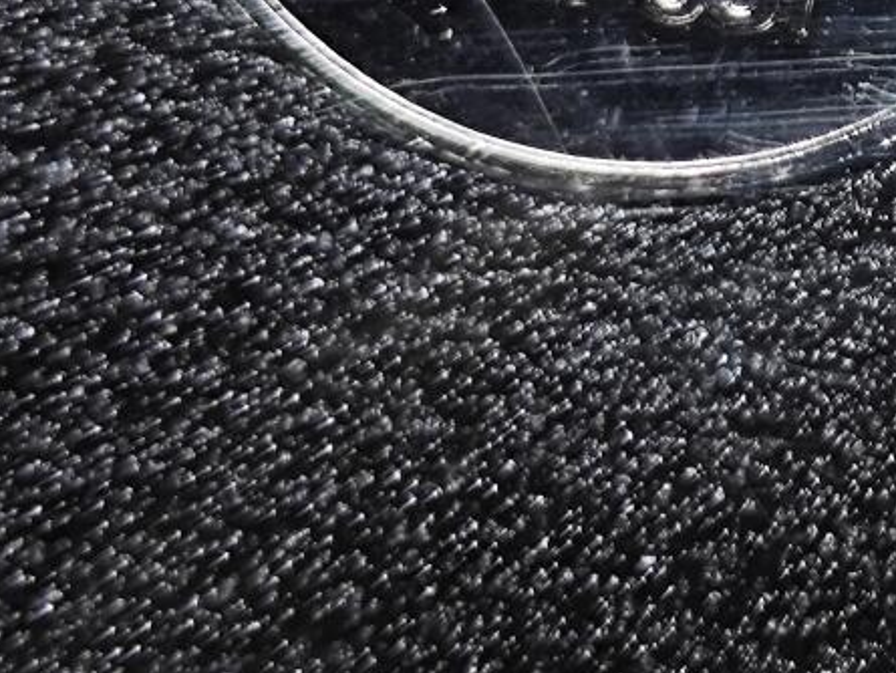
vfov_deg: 9.4
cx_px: 1361
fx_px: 3987
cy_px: -268
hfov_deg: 12.2
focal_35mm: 154
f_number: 1.6
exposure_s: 1/100
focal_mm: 5.84
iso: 80
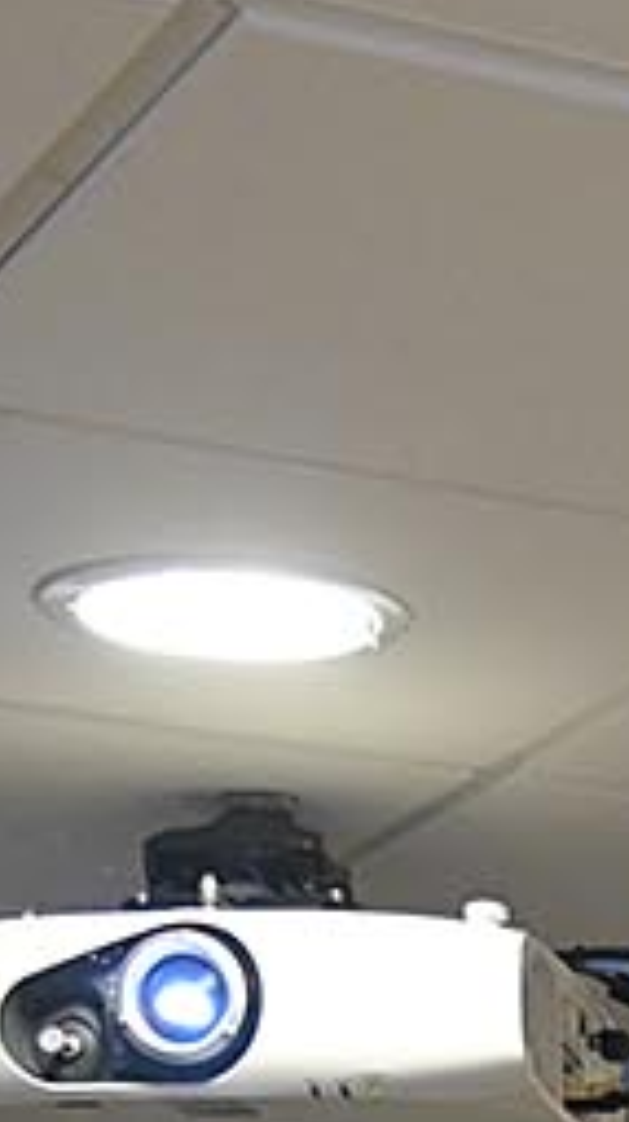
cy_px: 2341
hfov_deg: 6.8
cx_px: 1616
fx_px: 4993
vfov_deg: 11.4
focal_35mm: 168
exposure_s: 1/250
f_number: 4
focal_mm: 24
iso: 6400
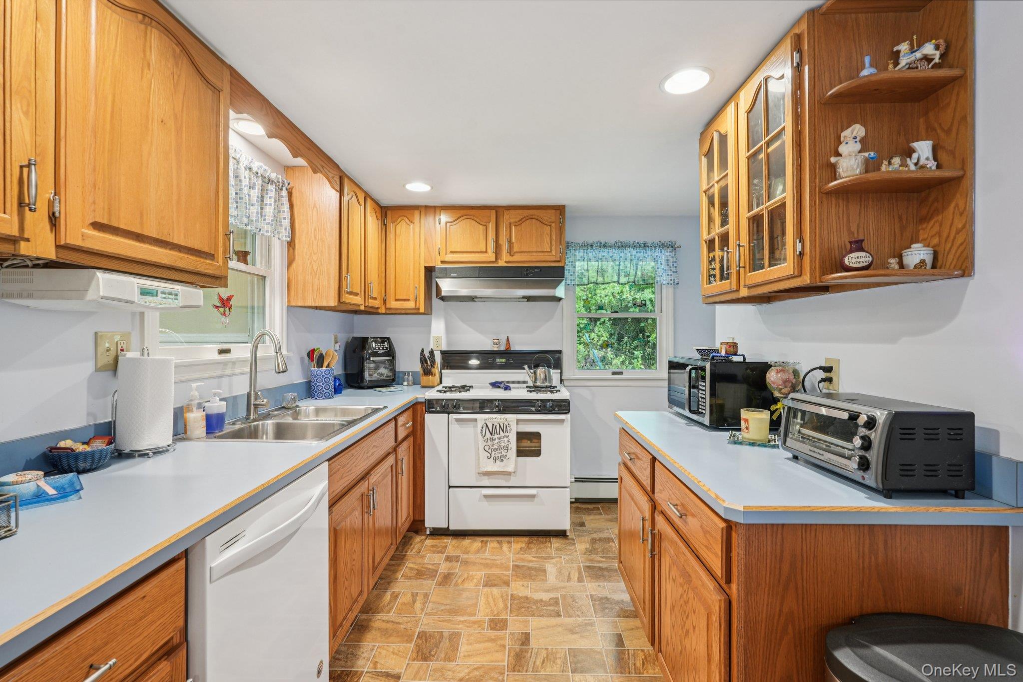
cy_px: 341
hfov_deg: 96.7
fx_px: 455
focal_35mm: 16
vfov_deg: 73.7
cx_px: 512
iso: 400
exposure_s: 1/4
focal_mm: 16
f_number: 8
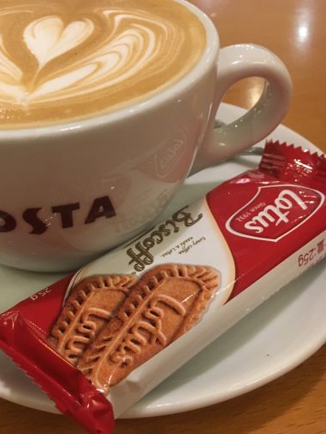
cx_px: 109
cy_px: 219
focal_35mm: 40
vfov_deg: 46.8
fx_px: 502
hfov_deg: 35.6
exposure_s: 1/20
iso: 200
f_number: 2.2
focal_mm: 4.15
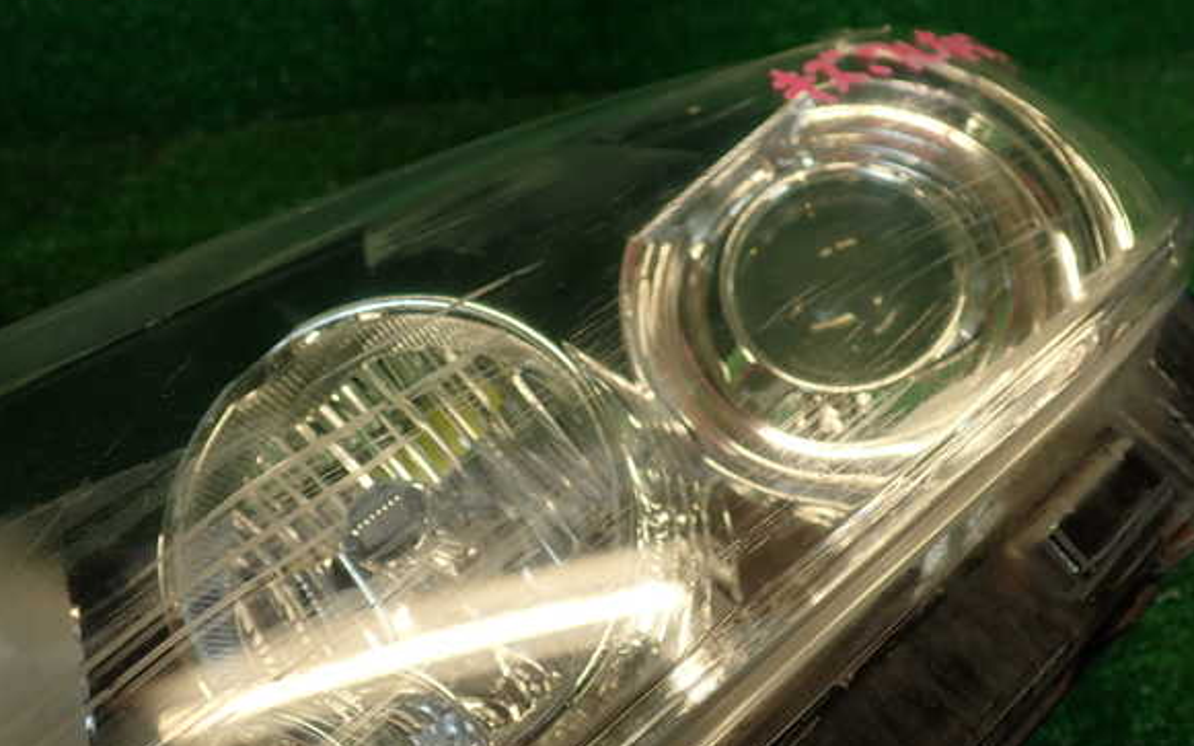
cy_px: 413
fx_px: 1139
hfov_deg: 55.3
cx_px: 610
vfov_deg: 36.2
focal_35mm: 35
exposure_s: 1/60
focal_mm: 5.79
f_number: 2.4
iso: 125
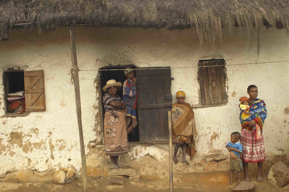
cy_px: 96
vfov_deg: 29.8
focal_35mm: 45
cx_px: 144
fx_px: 361
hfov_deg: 43.6
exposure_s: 1/160
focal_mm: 30
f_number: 5
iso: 100
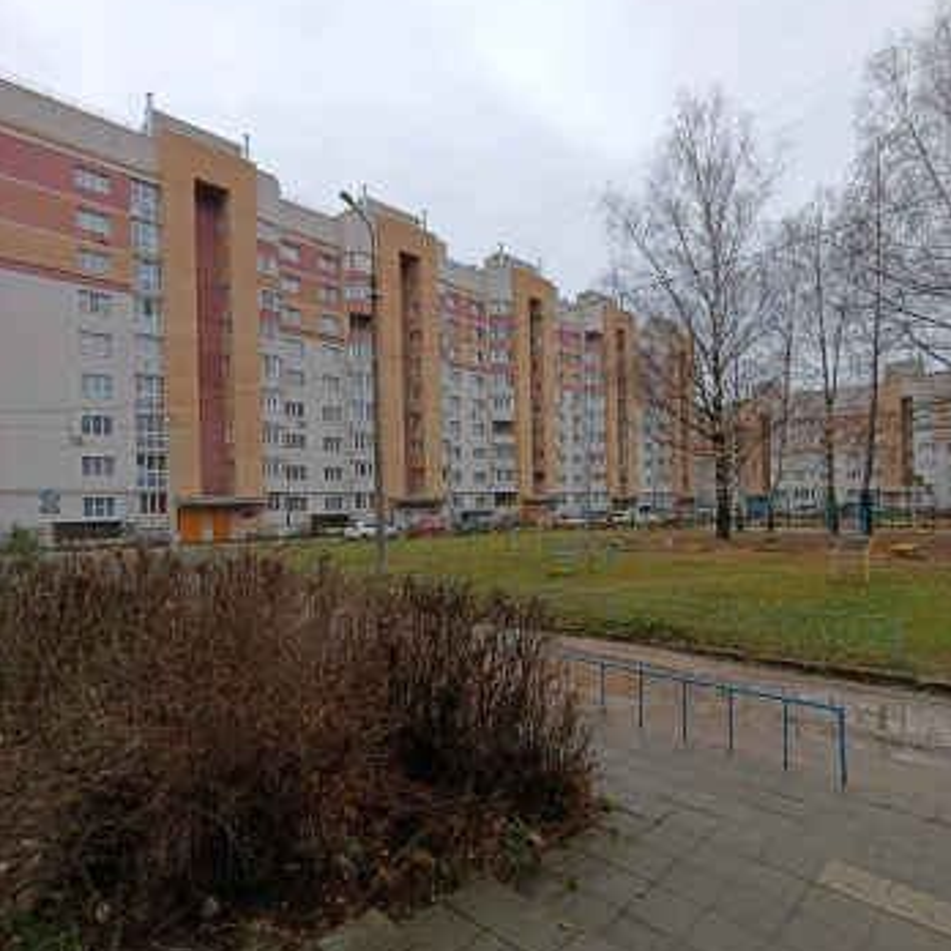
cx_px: 474
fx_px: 591
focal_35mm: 19
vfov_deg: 77.5
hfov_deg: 77.7
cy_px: 514
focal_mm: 1.65
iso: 50
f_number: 2.2
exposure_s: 1/122
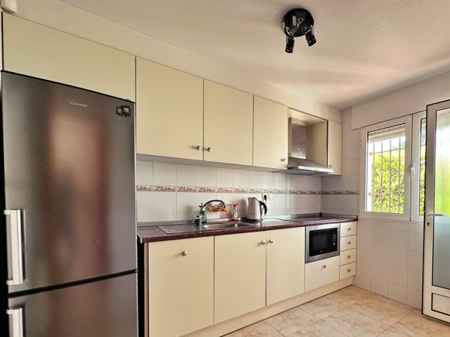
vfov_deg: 73.9
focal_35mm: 17
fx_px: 221
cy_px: 201
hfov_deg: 90.0
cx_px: 268
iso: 100
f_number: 2.2
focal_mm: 2.22
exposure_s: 1/99
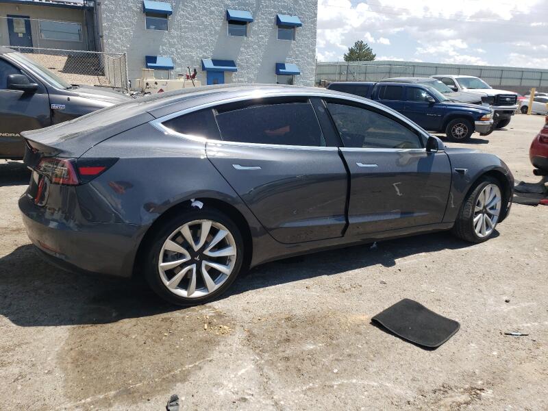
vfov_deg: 53.1
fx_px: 412
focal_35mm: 26
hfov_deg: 67.3
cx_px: 274
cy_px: 206
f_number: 1.5
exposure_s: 1/2500
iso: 50
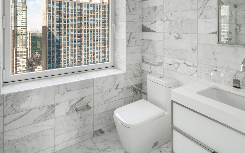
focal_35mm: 23
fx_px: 154
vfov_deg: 51.6
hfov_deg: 77.1
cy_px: 46
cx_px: 119
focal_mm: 17
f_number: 14
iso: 1250
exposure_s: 1/15
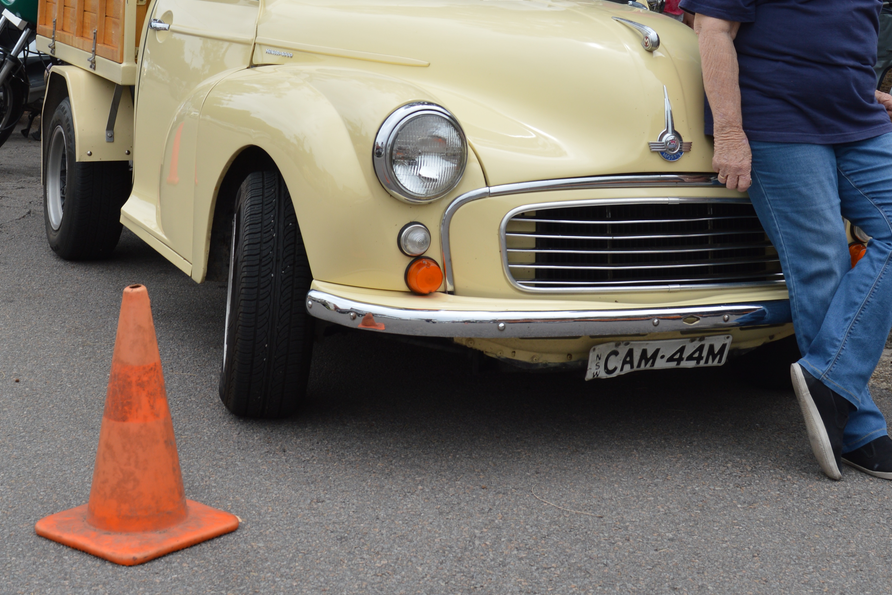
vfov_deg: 19.9
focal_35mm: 66
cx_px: 461
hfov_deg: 30.5
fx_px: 1635
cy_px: -28
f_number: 8
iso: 100
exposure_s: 1/250
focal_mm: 24
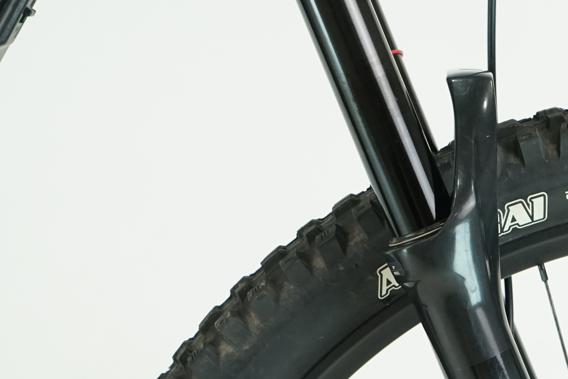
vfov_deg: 12.0
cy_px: 321
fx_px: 1799
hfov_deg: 17.8
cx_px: 462
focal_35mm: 114
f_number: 5.6
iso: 1600
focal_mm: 42
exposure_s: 1/200
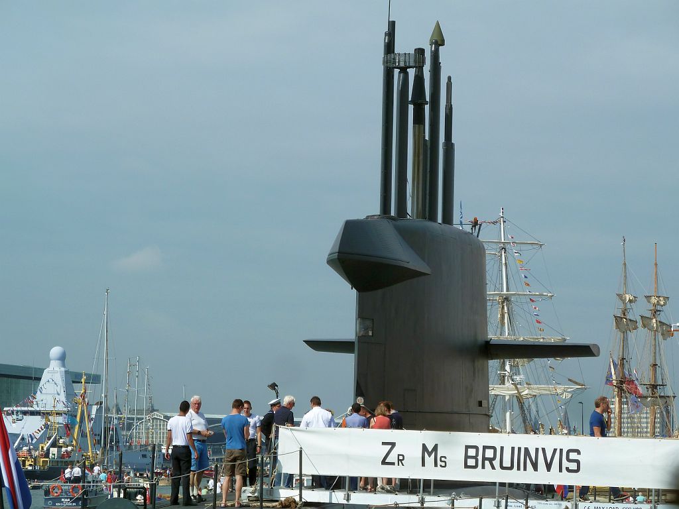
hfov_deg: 15.4
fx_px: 2511
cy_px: 254
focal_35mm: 128
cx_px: 340
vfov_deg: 11.6
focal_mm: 21
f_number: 5.6
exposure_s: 1/500
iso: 80
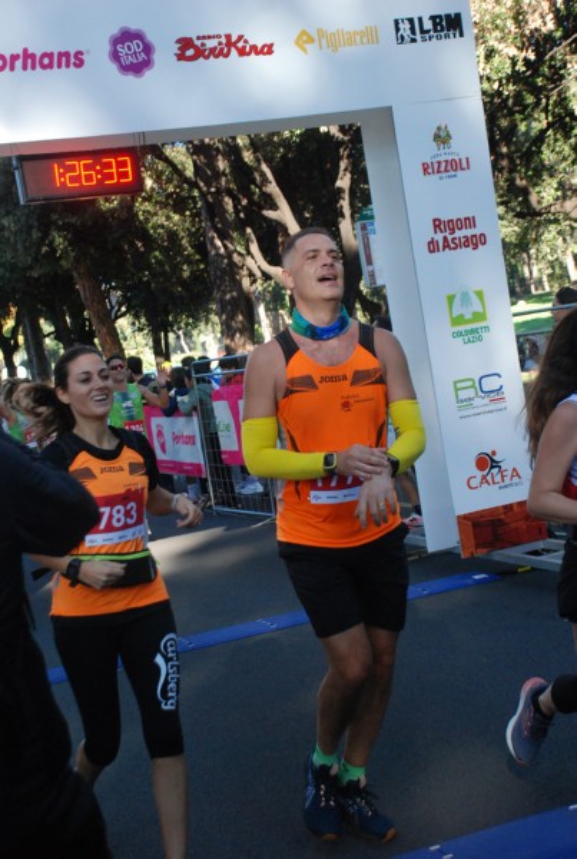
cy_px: 430
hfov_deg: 25.9
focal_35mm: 52
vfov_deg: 37.8
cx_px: 288
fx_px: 1256
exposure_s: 1/640
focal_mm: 35
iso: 1000
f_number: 4.5
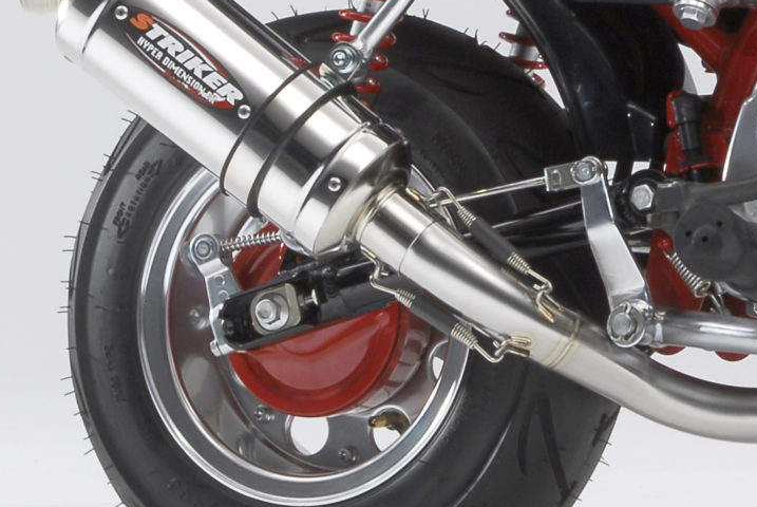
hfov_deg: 3.0
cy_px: -133
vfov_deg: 2.0
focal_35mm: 696
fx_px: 14653
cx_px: 1005
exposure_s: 1/3
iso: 100
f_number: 16
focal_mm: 130
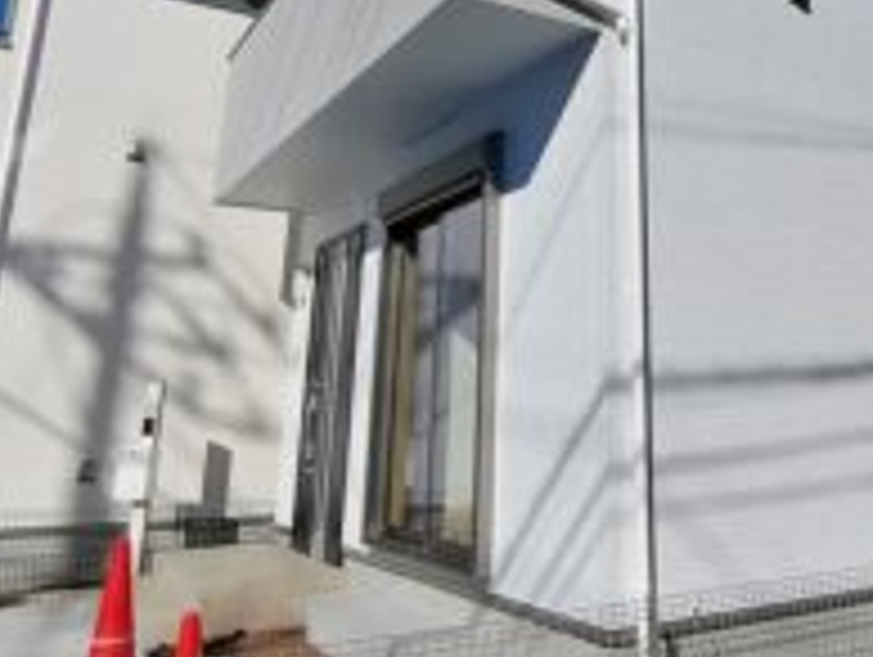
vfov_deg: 39.0
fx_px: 884
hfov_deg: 51.3
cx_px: 603
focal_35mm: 35
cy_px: 117
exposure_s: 1/3460
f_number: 2.4
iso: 50
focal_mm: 2.84
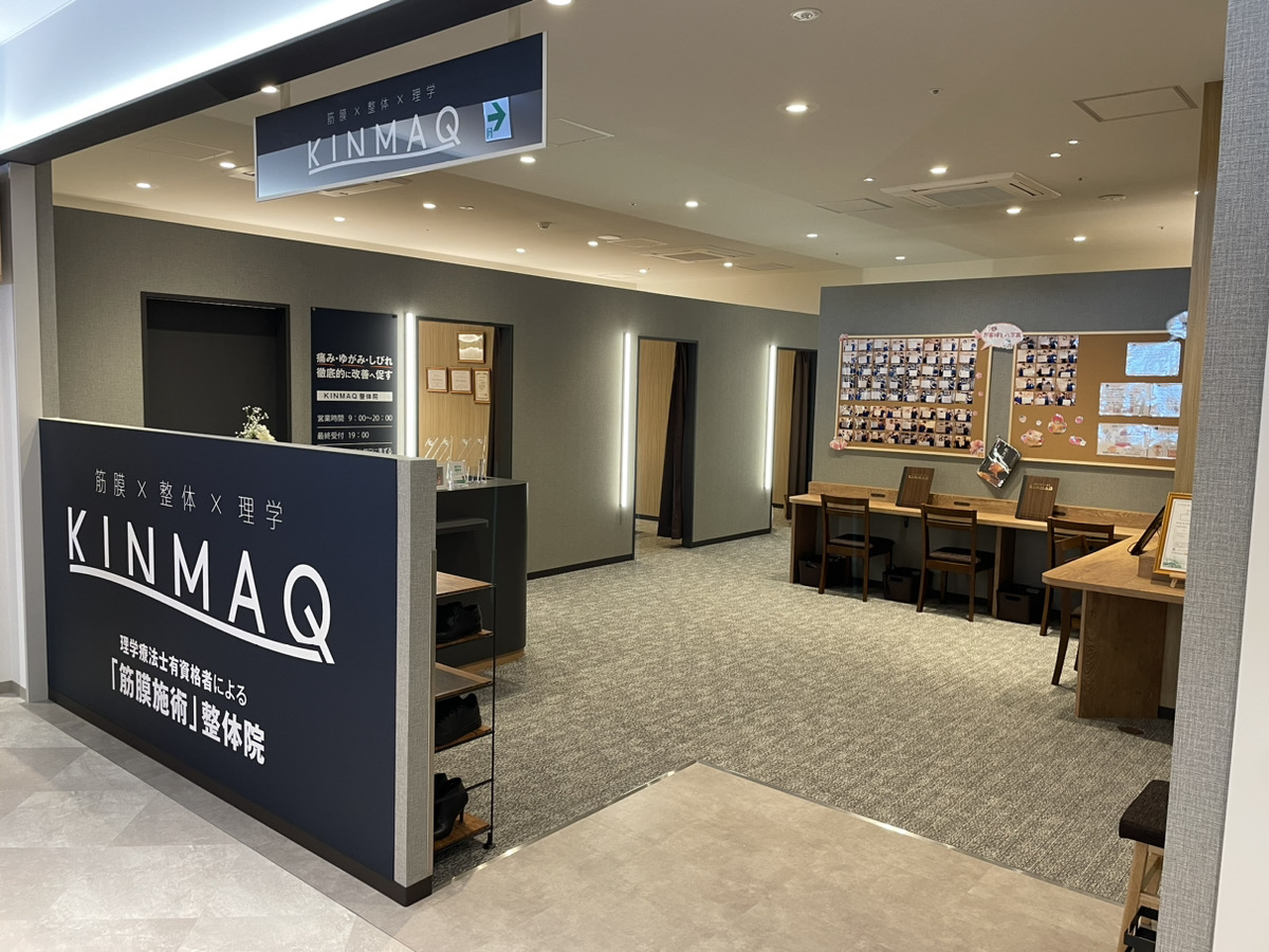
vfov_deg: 53.1
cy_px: 476
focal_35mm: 26
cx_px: 634
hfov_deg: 67.3
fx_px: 953
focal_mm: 4.2
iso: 100
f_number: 1.6
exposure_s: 1/60
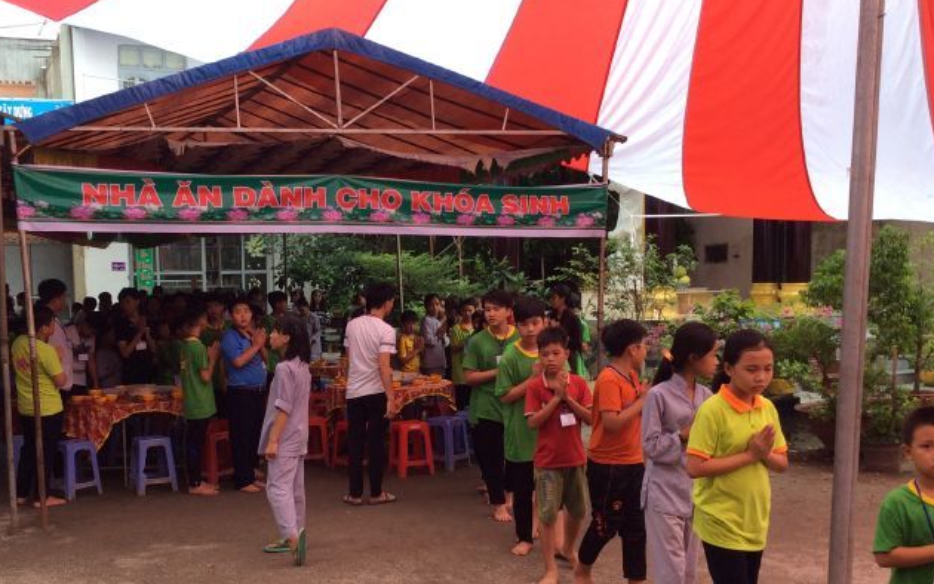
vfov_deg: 29.8
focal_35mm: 43
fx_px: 1095
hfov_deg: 46.0
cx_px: 381
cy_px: 364
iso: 32
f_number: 2.4
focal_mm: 3.3
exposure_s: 1/319
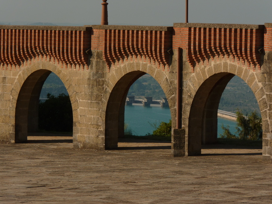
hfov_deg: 7.9
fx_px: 1972
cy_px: 102
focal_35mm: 251
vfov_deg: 5.9
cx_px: 136
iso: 80
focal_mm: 44.7
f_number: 6.3
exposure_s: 1/500
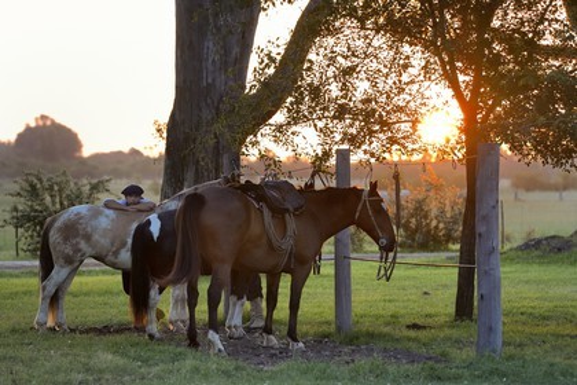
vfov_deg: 6.9
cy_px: 192
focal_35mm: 200
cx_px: 288
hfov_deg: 10.3
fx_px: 3205
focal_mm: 200
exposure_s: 1/160
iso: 800
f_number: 4.5
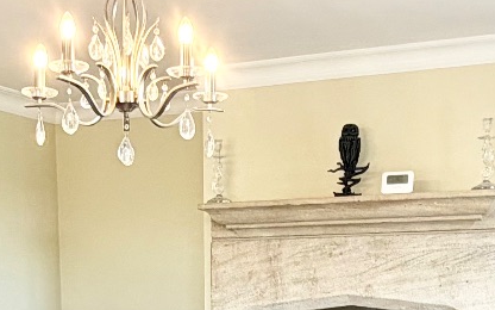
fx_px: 985
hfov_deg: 28.2
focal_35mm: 73
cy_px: 447
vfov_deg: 16.5
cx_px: 217
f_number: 2.2
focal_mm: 2.22
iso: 100
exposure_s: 1/100
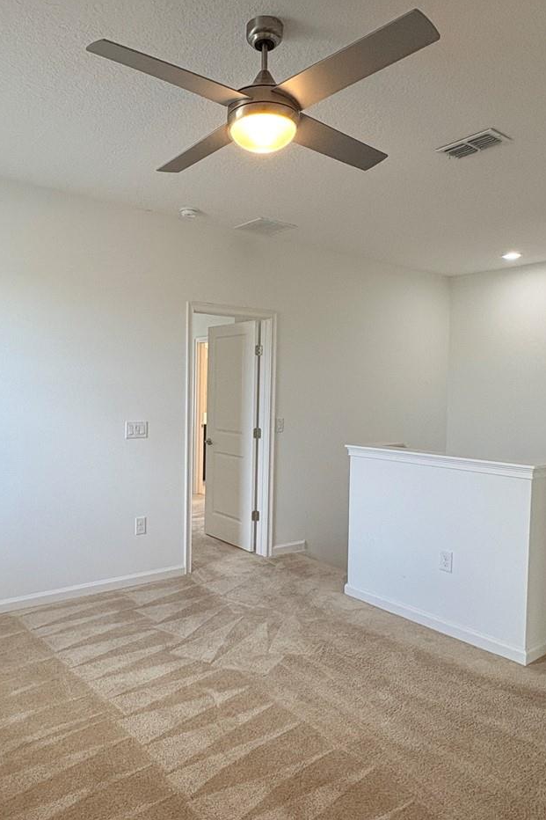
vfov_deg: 71.5
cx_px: 221
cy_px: 406
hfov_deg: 51.0
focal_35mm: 25
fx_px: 569
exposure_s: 1/120
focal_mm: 2.22
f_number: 2.2
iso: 125
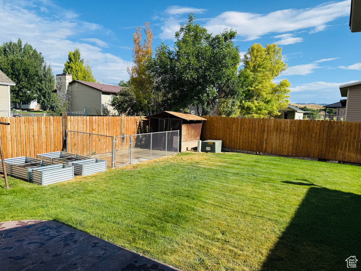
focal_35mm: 24
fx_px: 250
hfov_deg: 71.6
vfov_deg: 56.8
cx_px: 180
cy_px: 136
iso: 80
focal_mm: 6.76
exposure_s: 1/4405
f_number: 1.78
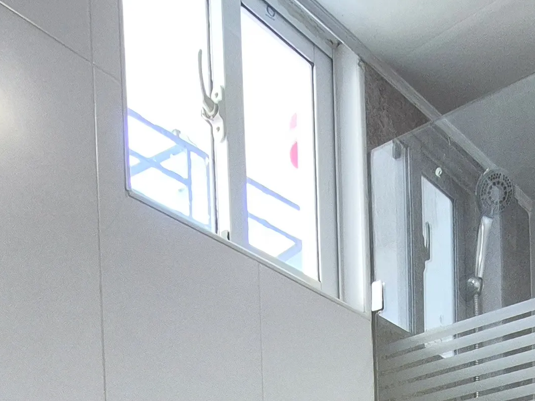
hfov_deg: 37.6
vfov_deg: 20.6
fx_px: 757
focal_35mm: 49
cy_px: 726
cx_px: 422
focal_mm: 2.2
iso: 640
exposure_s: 1/60
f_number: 2.2
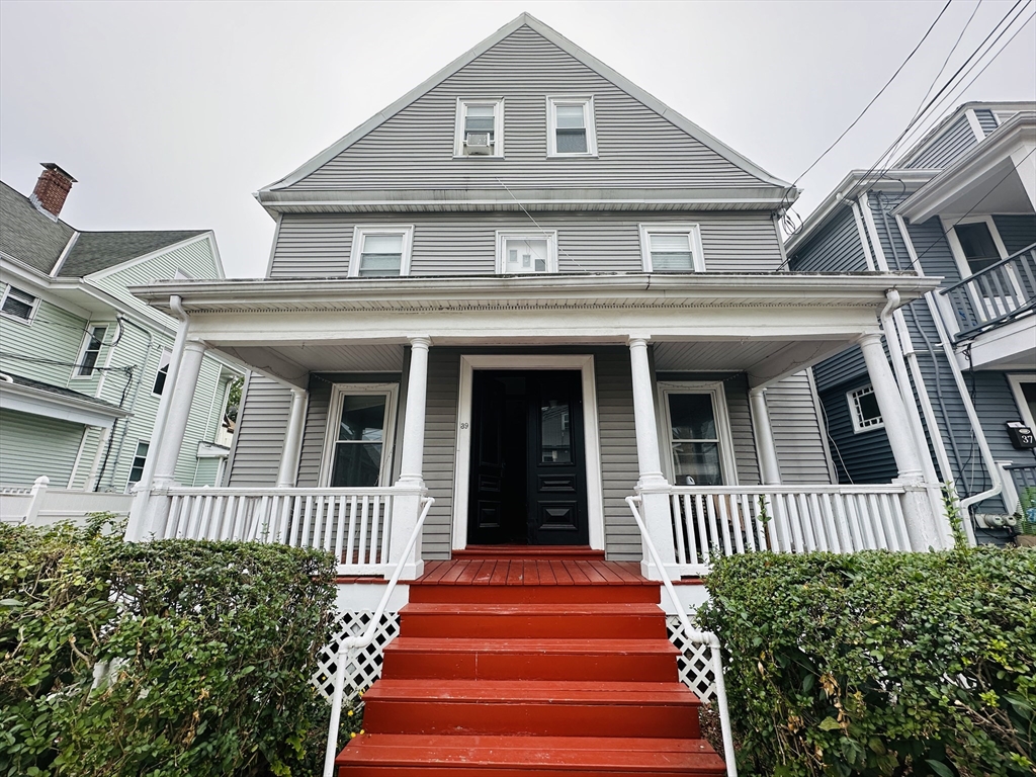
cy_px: 388
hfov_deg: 102.1
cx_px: 518
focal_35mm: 14
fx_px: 419
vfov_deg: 85.7
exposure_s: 1/686
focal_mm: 2.22
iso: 40
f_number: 2.2
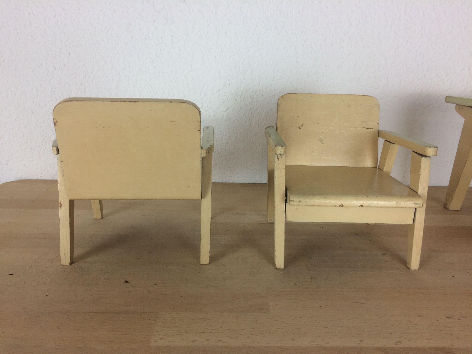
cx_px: 236
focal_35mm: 29
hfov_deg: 61.7
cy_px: 177
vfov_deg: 48.2
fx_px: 395
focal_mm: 4.15
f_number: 2.2
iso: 32
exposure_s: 1/50
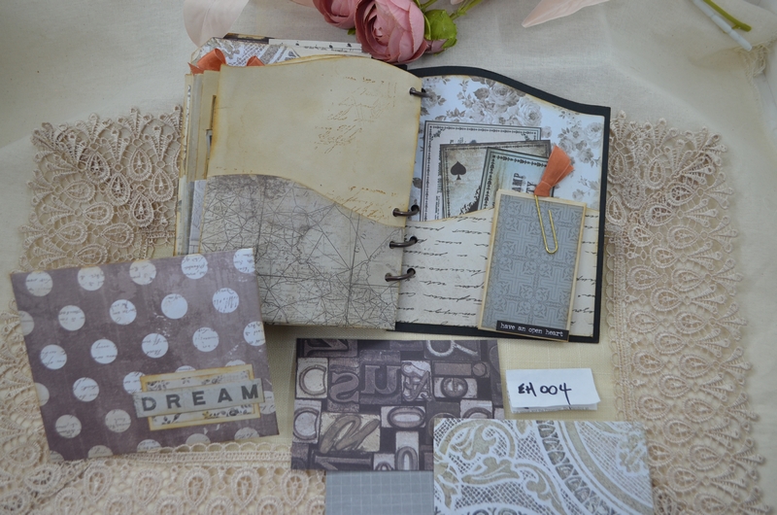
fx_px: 775
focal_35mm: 36
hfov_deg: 53.2
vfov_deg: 36.7
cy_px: 258
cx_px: 388
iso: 400
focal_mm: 24
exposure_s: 1/100
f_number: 5
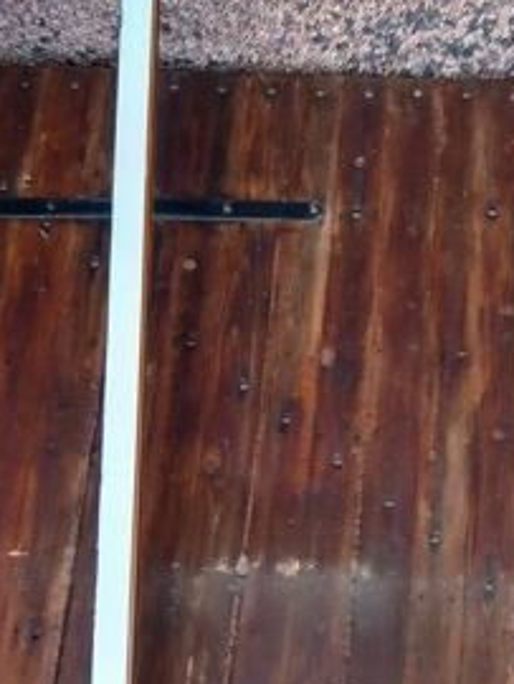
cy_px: 453
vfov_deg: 30.0
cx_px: 504
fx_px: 1265
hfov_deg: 22.2
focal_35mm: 64
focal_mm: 4
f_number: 1.8
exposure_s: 1/50
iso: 50
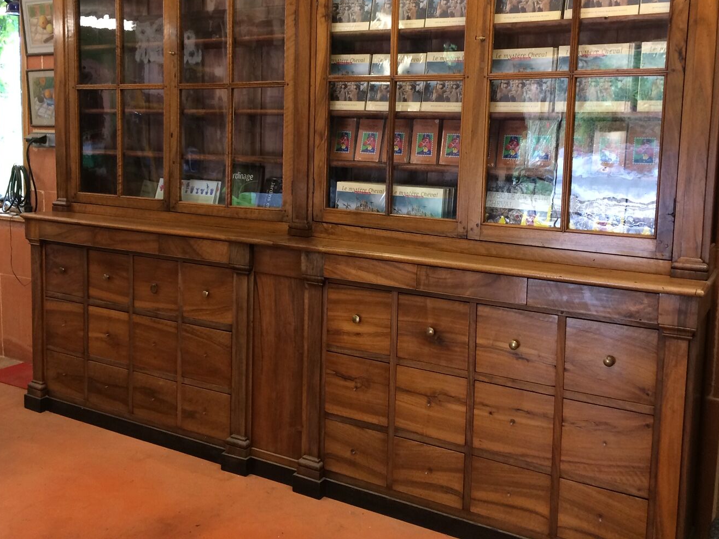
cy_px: 205
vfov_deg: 39.4
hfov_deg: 51.3
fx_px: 748
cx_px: 328
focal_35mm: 36
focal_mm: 4.15
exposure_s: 1/33
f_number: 2.2
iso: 64
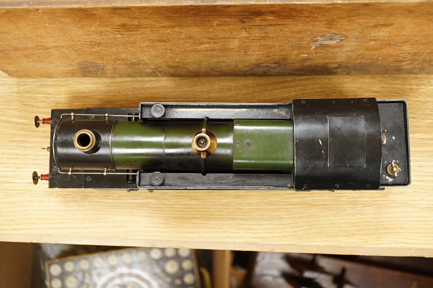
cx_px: 216
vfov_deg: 29.9
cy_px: 144
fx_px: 541
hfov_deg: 43.6
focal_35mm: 45
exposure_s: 1/125
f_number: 3.5
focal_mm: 30
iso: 2000
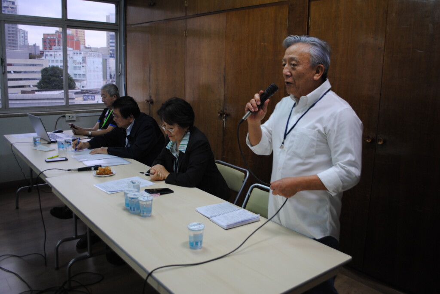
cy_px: 147
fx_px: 367
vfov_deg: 43.7
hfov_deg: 61.9
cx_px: 220
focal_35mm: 30
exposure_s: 1/30
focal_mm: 20
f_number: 3.8
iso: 220
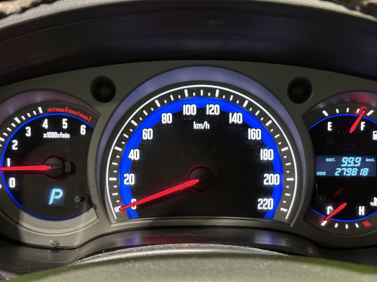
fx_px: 730
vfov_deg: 21.9
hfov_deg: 29.0
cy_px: 173
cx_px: 206
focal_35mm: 67
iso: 500
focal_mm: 6.76
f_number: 1.78
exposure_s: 1/25
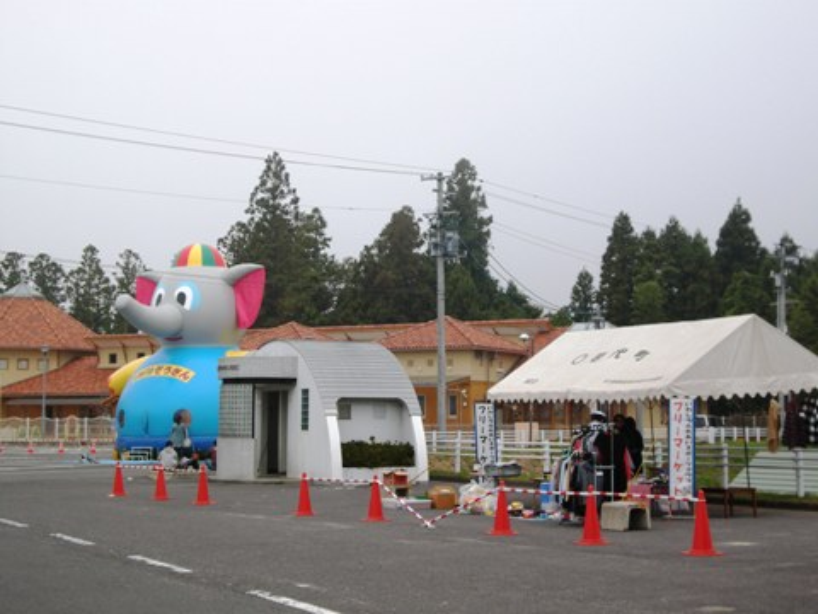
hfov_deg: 30.3
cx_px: 409
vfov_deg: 22.9
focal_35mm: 64
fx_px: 1512
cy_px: 307
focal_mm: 13.7
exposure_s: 1/554
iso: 64
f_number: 3.8
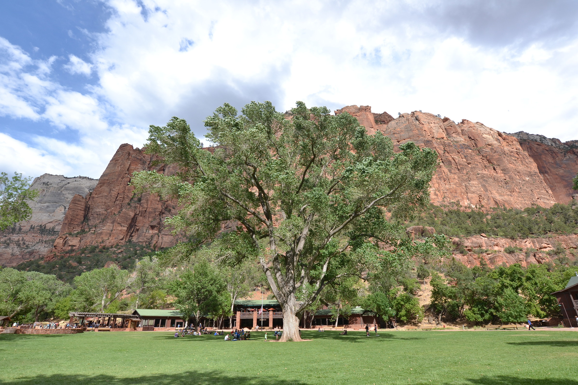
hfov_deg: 95.0
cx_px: 289
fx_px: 265
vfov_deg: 72.1
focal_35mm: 16
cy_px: 192
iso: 200
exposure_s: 1/320
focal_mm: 11
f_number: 9
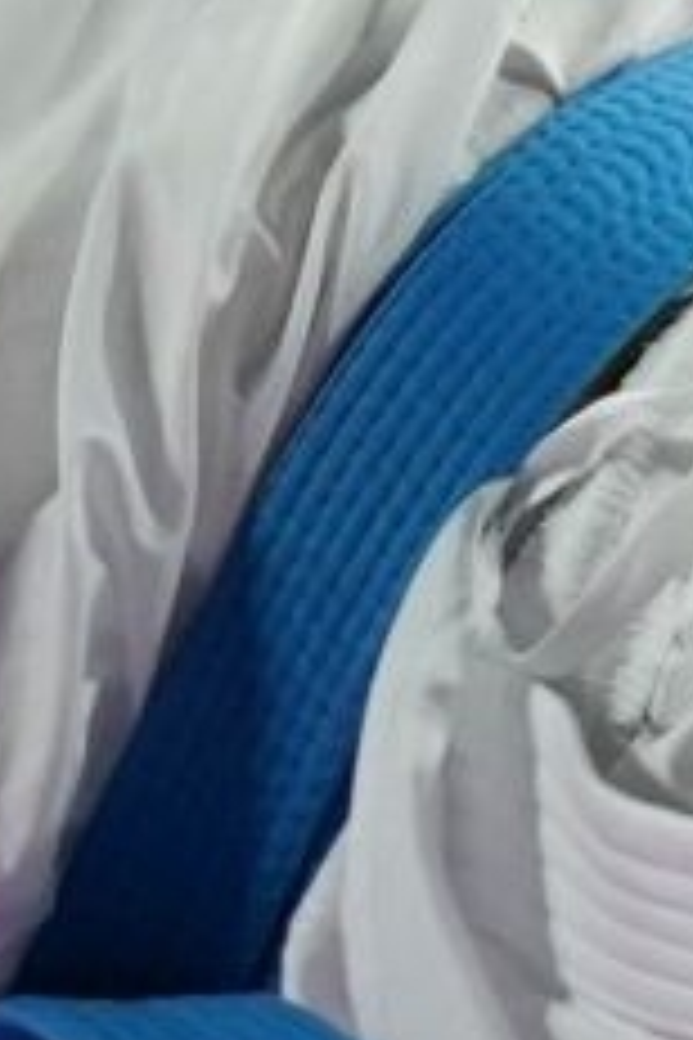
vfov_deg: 0.4
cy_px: -986
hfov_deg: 0.3
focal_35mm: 4666
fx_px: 134720
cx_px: 1678
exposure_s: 1/1000
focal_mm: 400
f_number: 2.8
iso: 1600
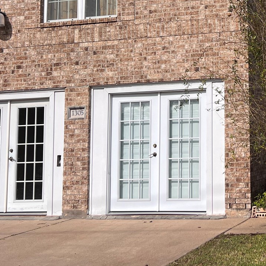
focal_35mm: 66
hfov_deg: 24.4
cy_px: 52
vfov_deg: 25.6
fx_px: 574
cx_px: 292
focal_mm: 5.7
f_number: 1.5
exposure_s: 1/8000
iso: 50
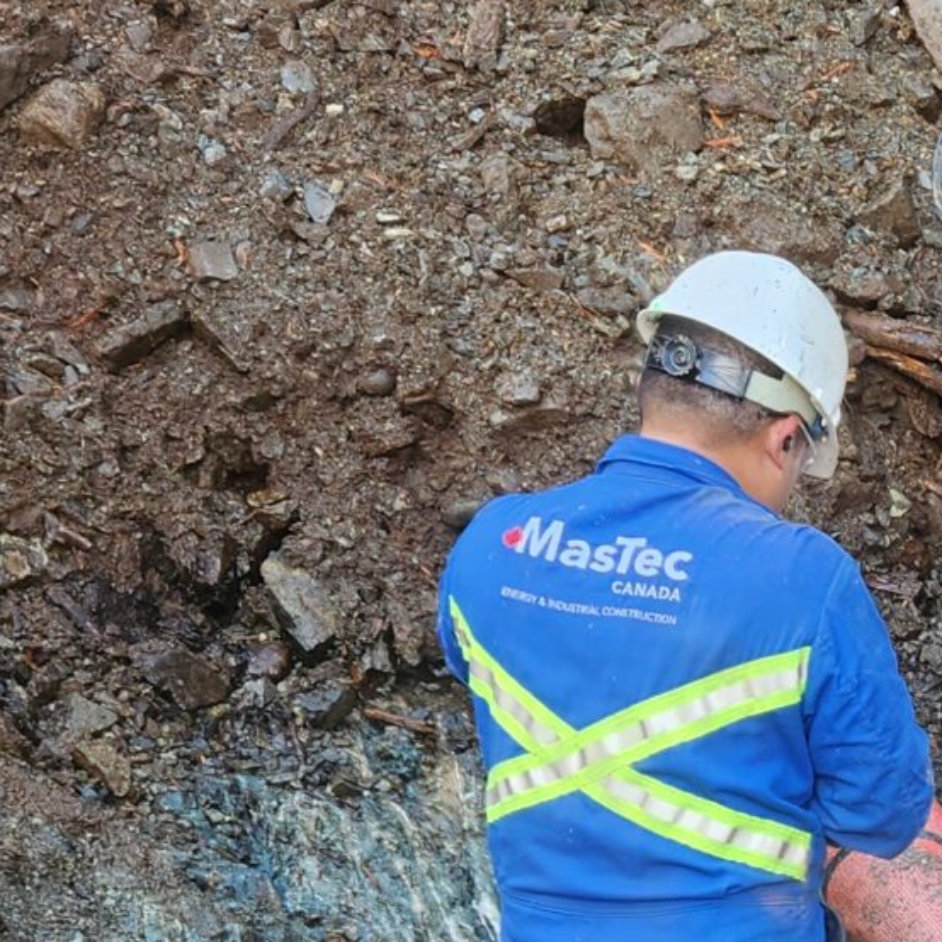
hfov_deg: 17.2
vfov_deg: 17.3
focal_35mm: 94
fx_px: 2894
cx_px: 1277
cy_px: 1234
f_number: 1.8
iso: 80
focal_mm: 5.4
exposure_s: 1/180
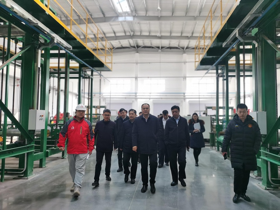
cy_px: 105
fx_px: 218
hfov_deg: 65.3
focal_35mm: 27
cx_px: 140
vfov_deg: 51.4
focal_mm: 5.58
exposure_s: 1/100
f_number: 1.8
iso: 200
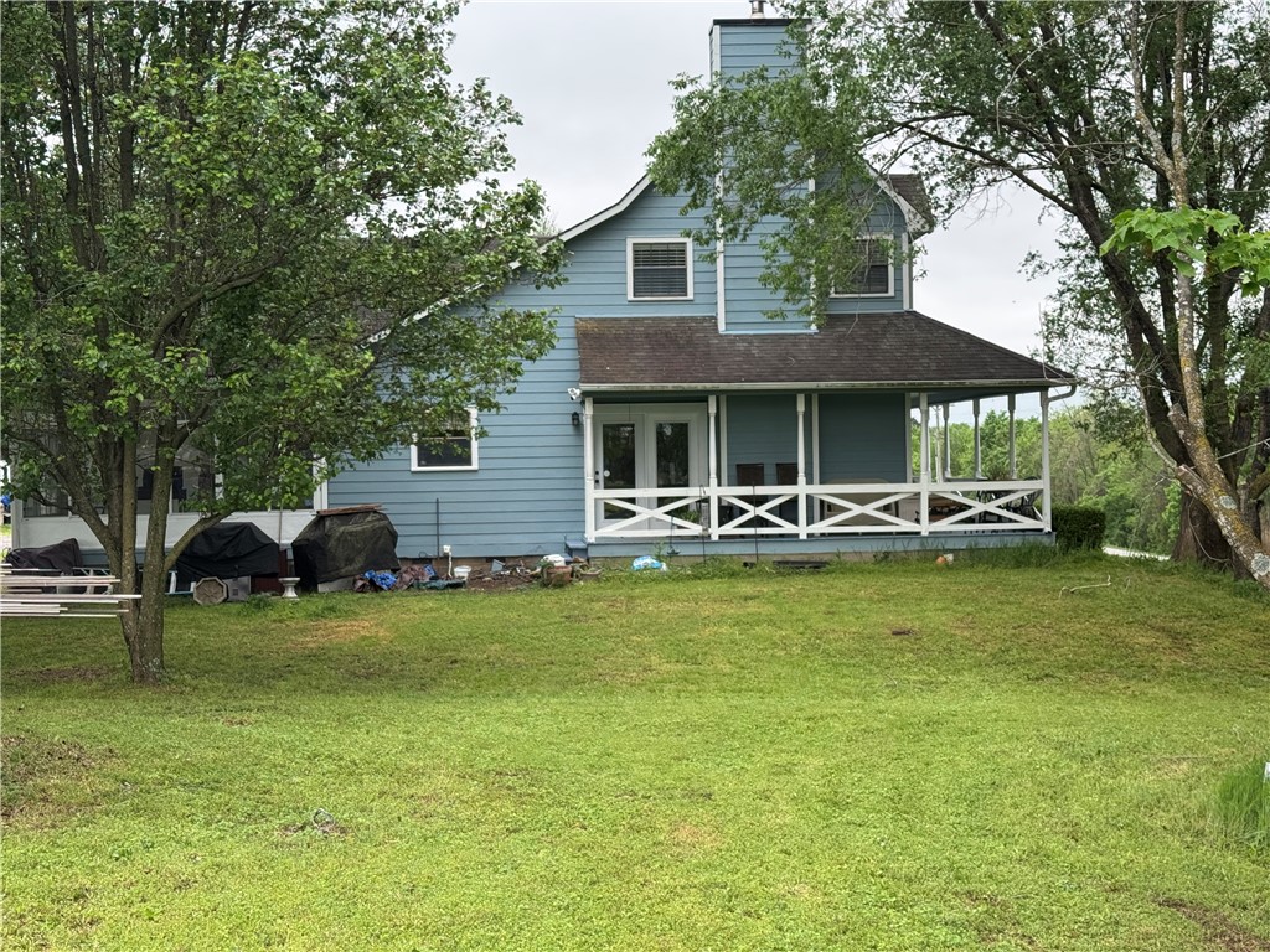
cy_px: 476
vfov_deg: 30.3
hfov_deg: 39.7
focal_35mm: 48
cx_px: 635
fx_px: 1761
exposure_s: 1/563
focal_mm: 6.76
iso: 64
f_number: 1.78
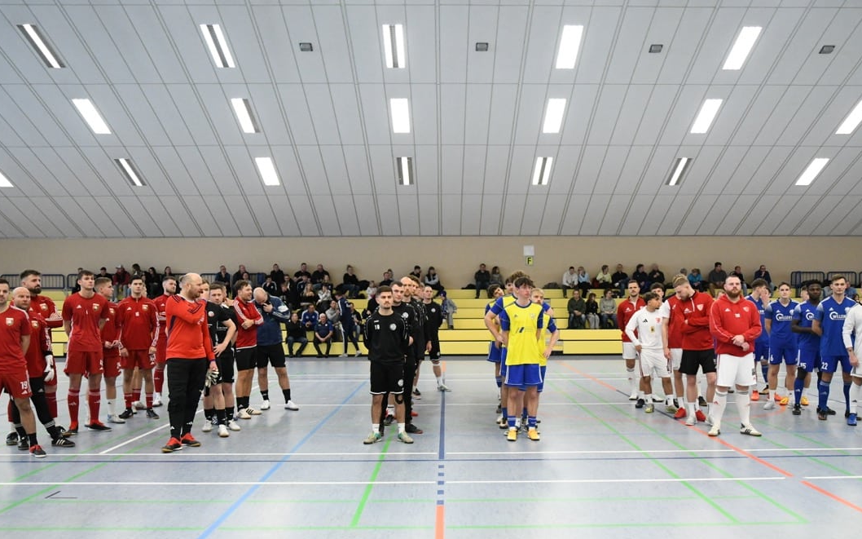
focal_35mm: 37
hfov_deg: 52.7
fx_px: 869
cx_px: 460
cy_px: 335
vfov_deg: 34.3
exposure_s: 1/1000
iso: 8000
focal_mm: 30
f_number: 2.8
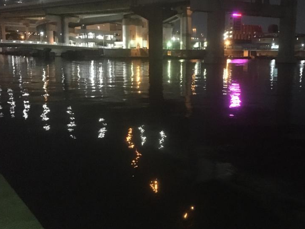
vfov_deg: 35.9
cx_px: 199
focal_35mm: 40
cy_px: 101
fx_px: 352
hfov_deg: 46.2
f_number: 2.2
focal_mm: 4.15
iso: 1600
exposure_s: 1/15
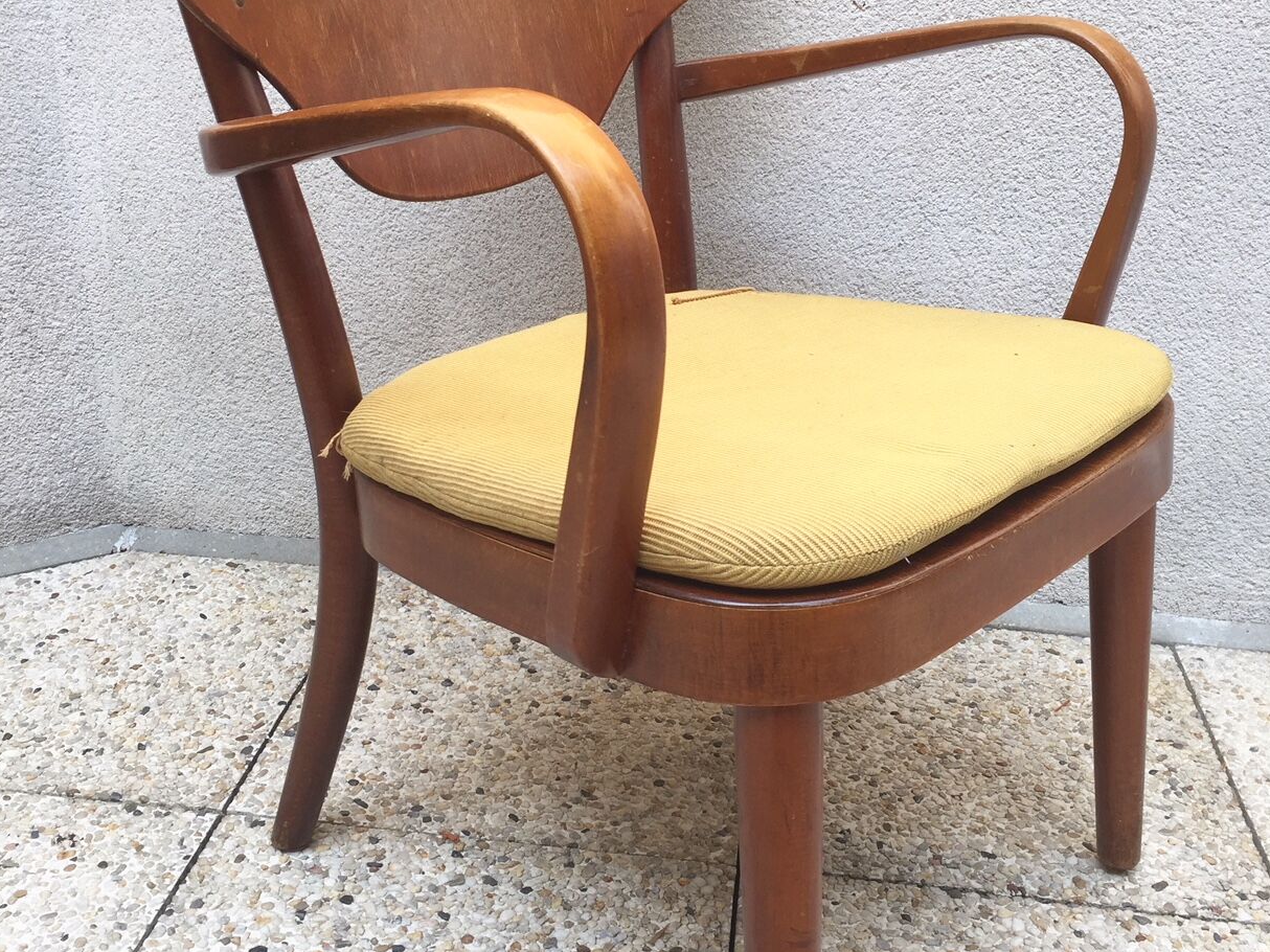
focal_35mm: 39
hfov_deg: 47.9
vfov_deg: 36.7
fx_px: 1431
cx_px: 634
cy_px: 402
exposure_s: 1/220
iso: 32
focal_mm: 4.15
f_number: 2.2
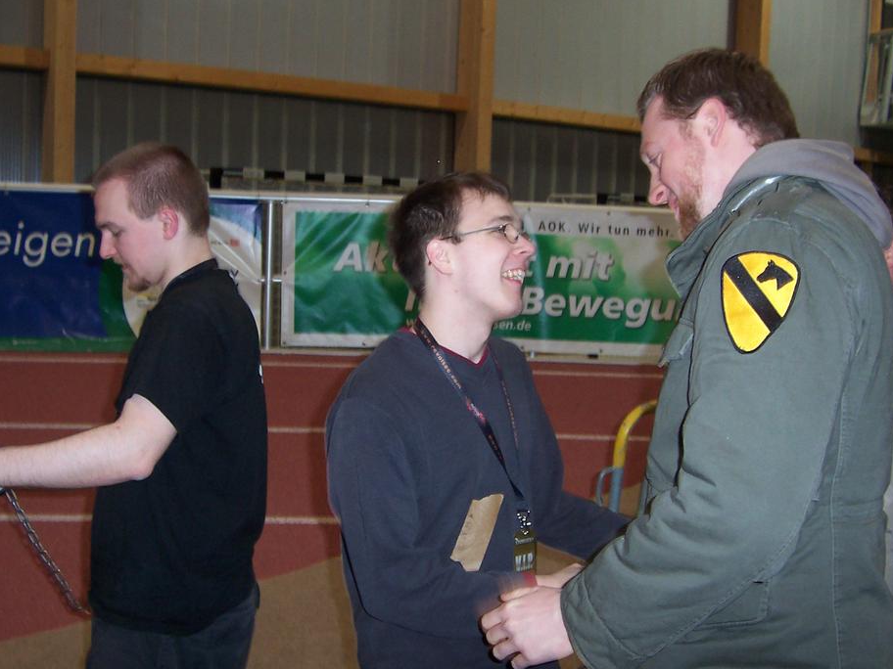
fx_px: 1006
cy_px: 337
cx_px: 447
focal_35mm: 39
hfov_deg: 47.9
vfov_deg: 36.8
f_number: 2.8
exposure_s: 1/30
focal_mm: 5.6
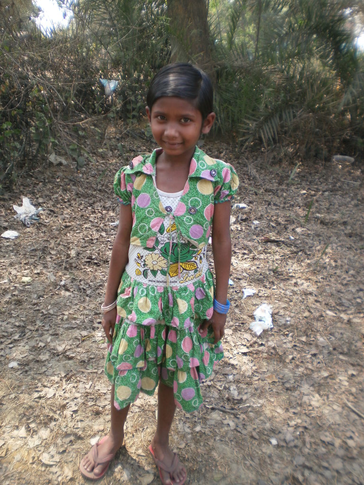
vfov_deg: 51.4
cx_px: 182
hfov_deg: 39.7
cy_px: 242
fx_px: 505
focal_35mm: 36
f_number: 3.1
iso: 100
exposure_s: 1/160
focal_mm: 6.3
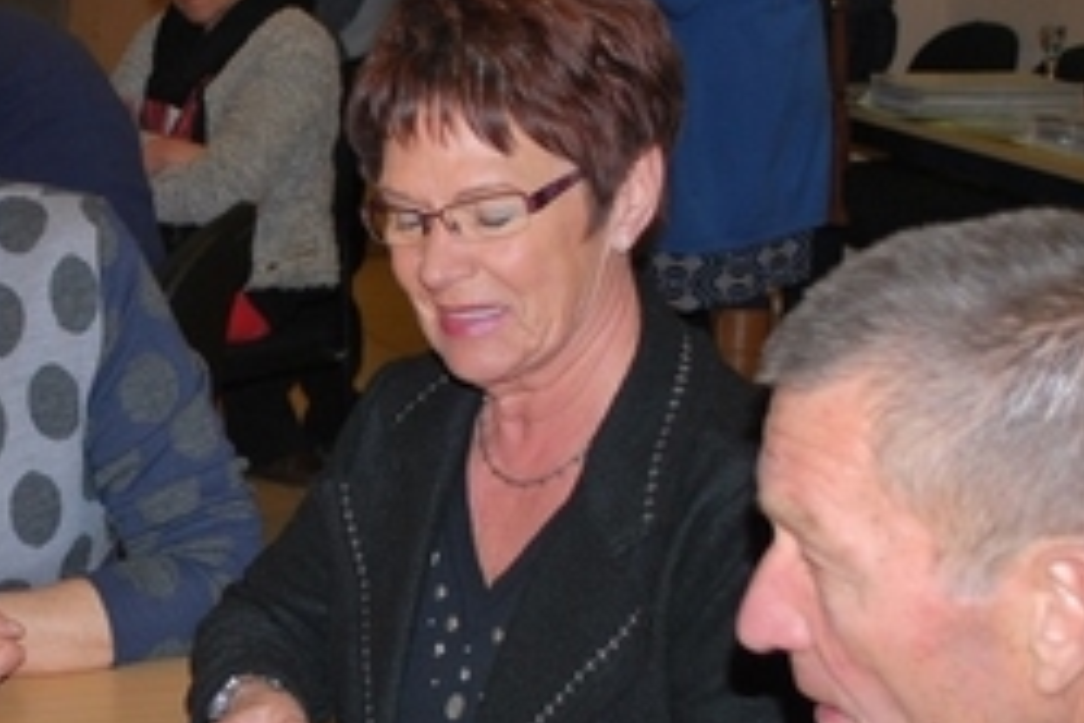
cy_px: 399
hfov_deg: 21.0
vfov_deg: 14.5
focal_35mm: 94
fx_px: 2830
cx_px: 35
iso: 200
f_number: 4.5
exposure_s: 1/60
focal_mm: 26
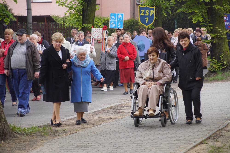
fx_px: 958
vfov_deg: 9.2
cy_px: 76
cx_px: 115
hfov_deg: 13.7
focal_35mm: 150
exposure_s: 1/160
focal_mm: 100
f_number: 5.6
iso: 400
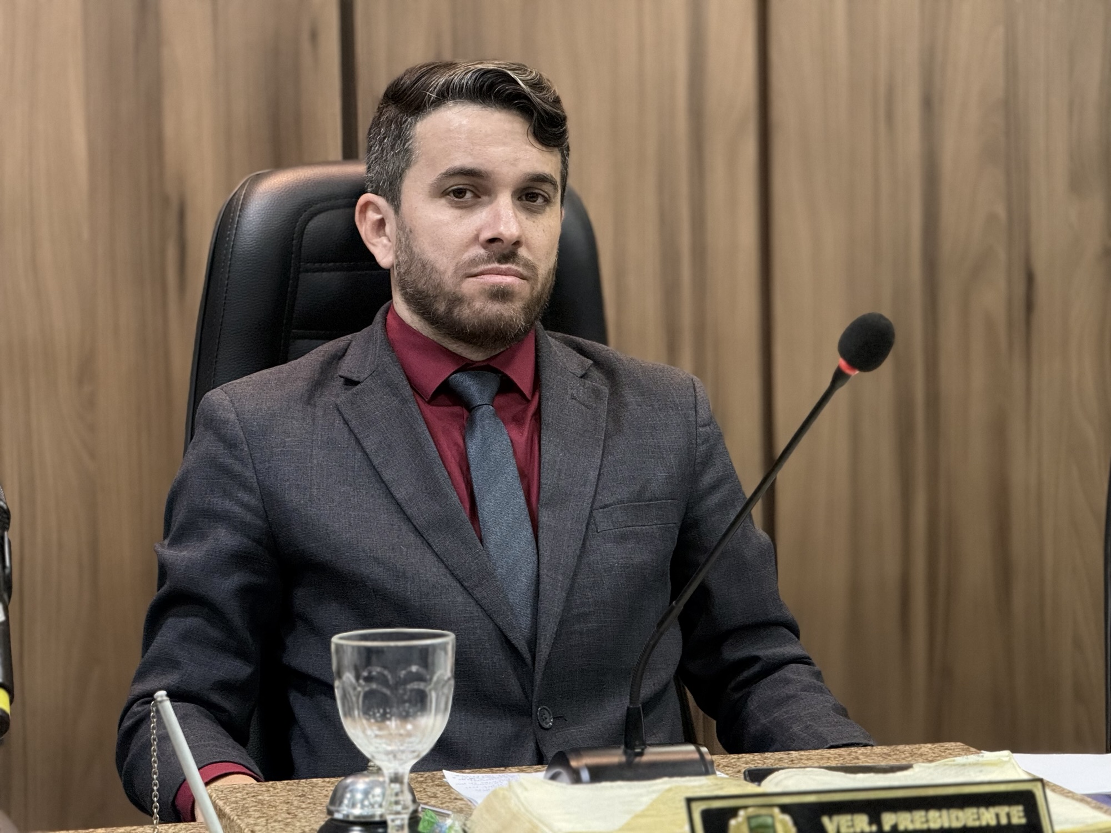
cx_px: 556
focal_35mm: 120
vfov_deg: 12.3
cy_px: 416
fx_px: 3851
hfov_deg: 16.4
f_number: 2.8
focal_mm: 15.66
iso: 500
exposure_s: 1/60
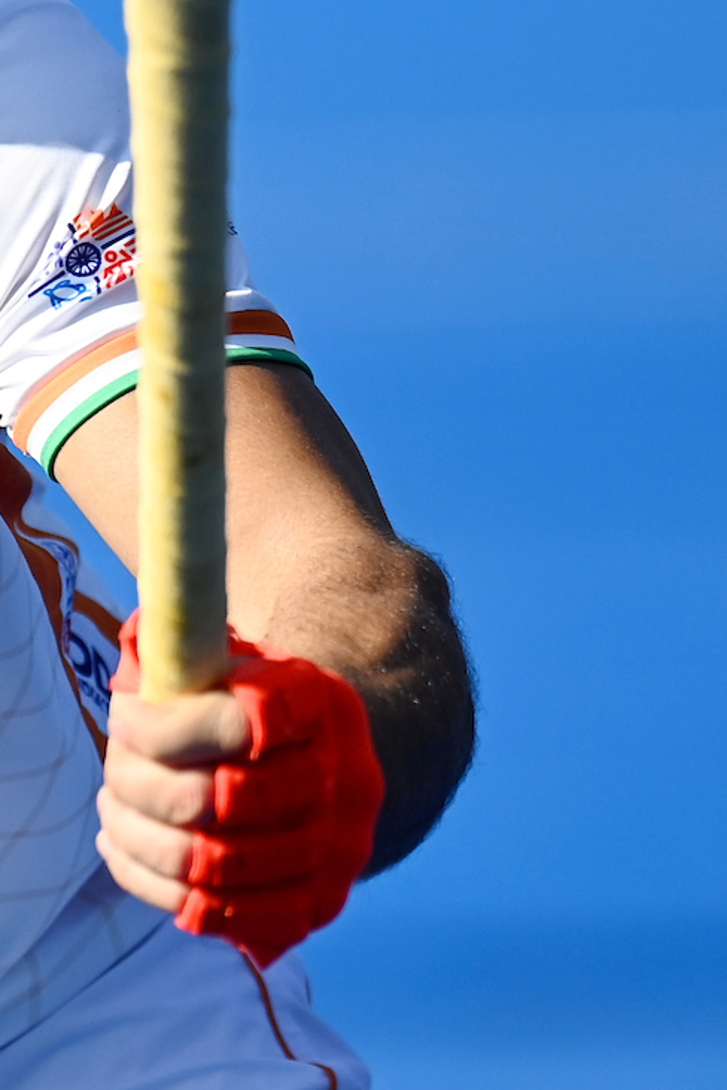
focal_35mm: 1312
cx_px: -524
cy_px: 133
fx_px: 39740
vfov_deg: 1.6
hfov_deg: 1.0
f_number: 4
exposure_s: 1/6400
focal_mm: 400
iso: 500
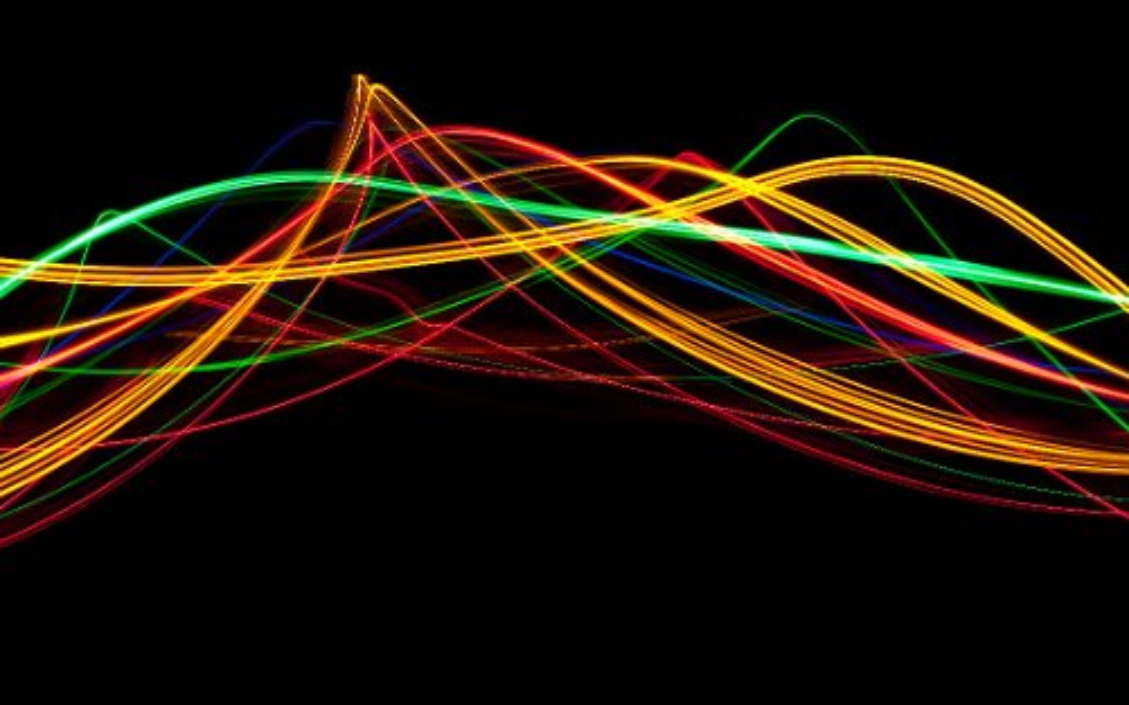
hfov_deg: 31.5
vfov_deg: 20.0
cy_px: 436
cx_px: 595
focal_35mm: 65
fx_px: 2000
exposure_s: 1/1.25
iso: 200
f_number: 4
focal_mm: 50
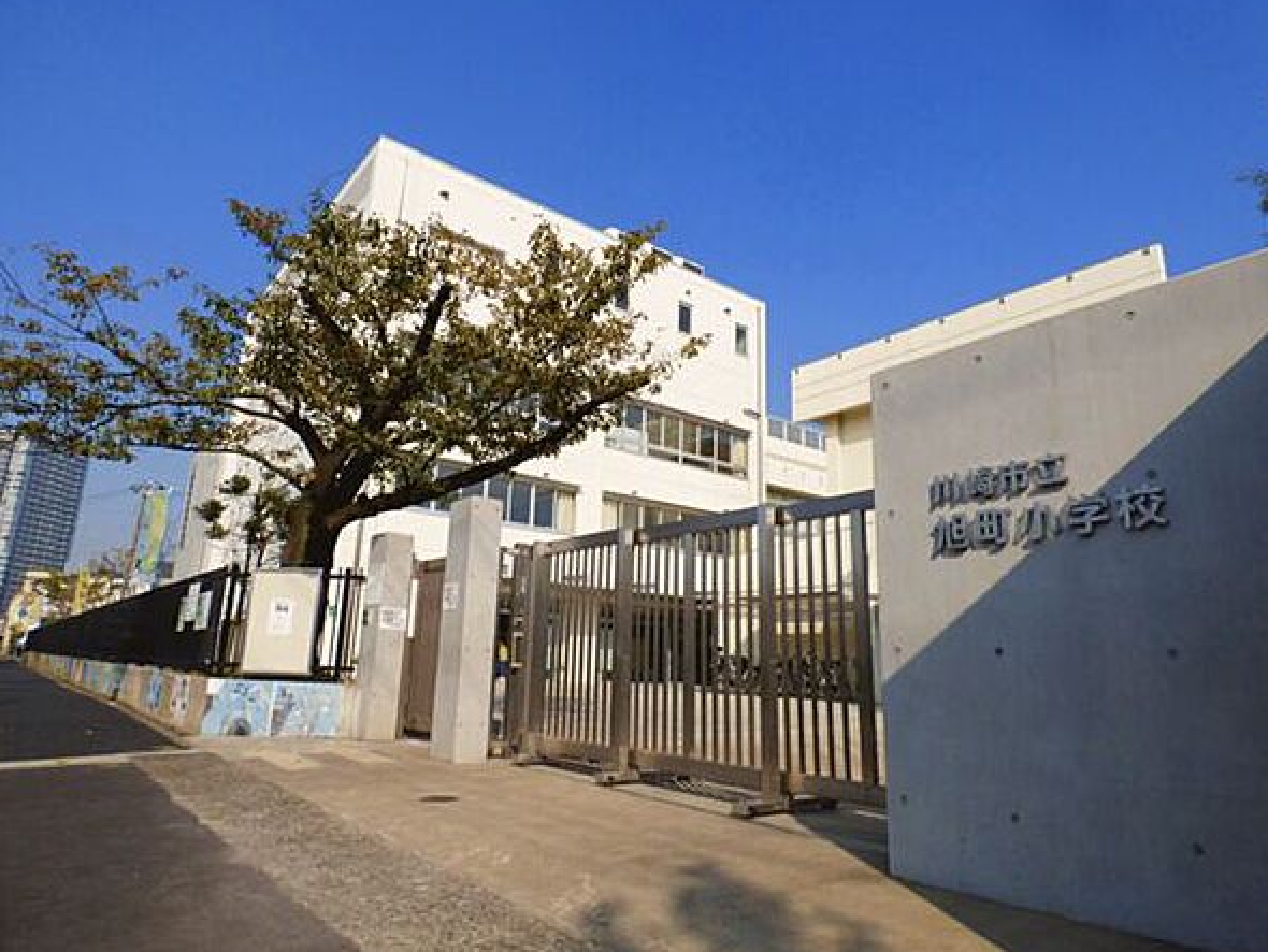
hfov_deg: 78.9
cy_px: 474
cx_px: 613
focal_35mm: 21
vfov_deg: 63.5
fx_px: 770
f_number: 3.2
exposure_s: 1/2000
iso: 100
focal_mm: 3.58
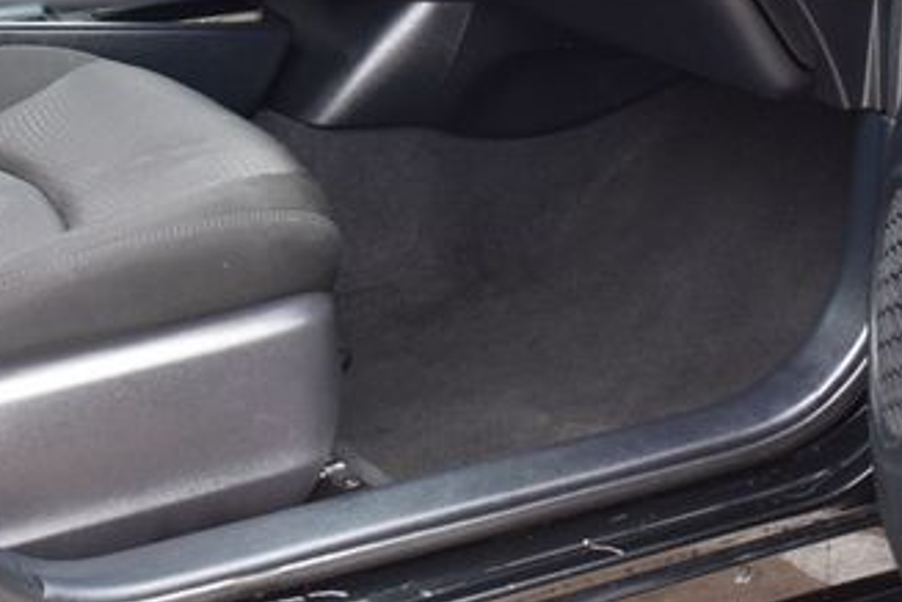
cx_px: 444
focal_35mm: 88
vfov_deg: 15.3
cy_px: 19
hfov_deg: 23.1
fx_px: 2205
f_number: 6.3
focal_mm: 30
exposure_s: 1/15
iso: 450
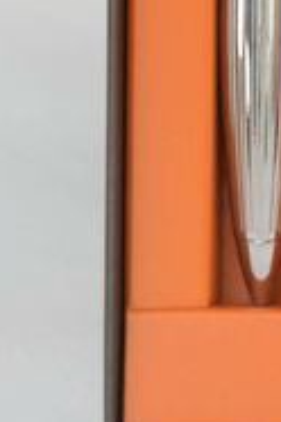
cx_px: 410
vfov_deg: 3.7
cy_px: -188
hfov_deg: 2.4
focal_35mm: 561
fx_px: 6568
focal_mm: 86
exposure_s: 1/125
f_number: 5.6
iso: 500
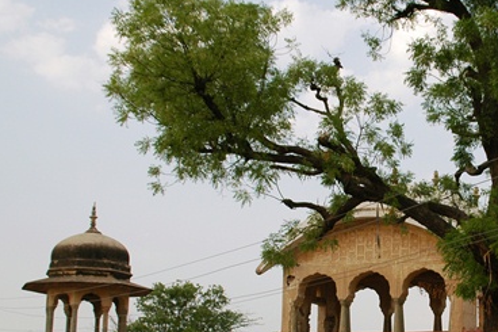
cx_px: 406
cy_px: 244
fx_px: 1009
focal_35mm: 73
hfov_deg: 27.1
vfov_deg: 18.5
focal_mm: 28
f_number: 10
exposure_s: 1/200
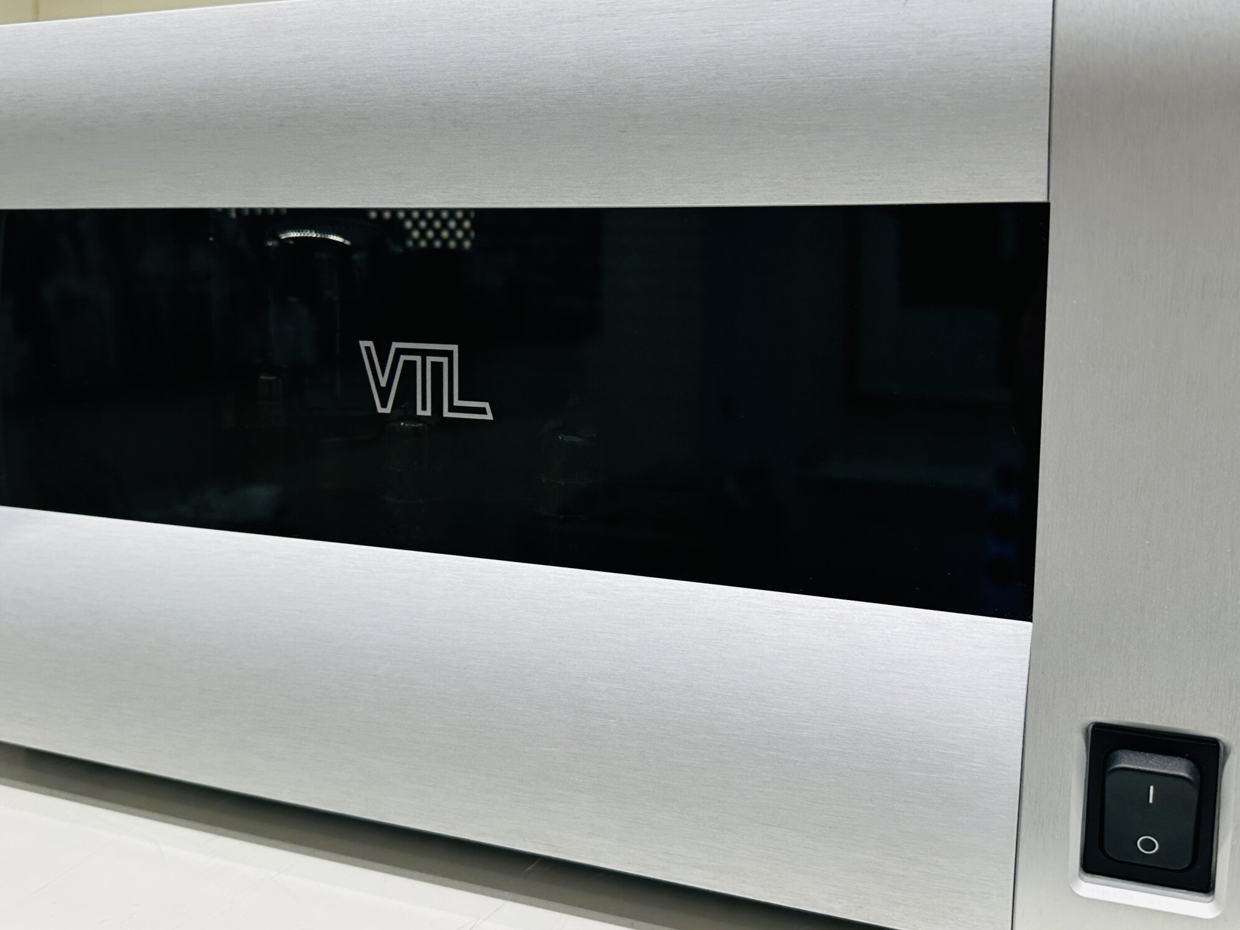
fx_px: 1254
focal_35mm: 35
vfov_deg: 40.6
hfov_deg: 52.6
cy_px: 411
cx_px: 644
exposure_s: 1/81
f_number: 1.78
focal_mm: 6.86
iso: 64
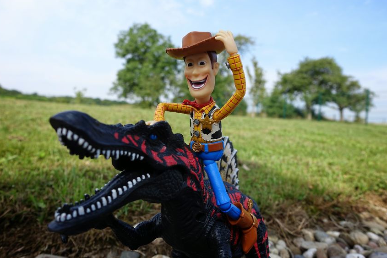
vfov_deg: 51.3
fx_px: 269
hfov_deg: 71.5
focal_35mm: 25
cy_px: 129
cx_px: 188
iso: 125
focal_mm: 8.85
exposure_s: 1/500
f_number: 4
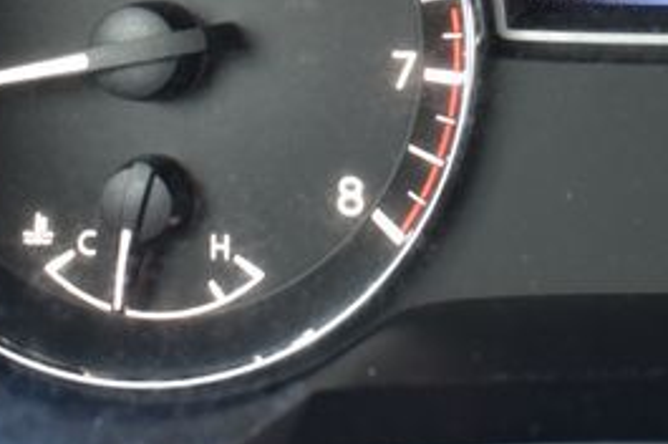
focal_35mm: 87
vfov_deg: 15.3
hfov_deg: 22.6
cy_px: -35
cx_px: 648
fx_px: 1612
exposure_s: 1/15
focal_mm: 24
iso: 500
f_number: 6.3
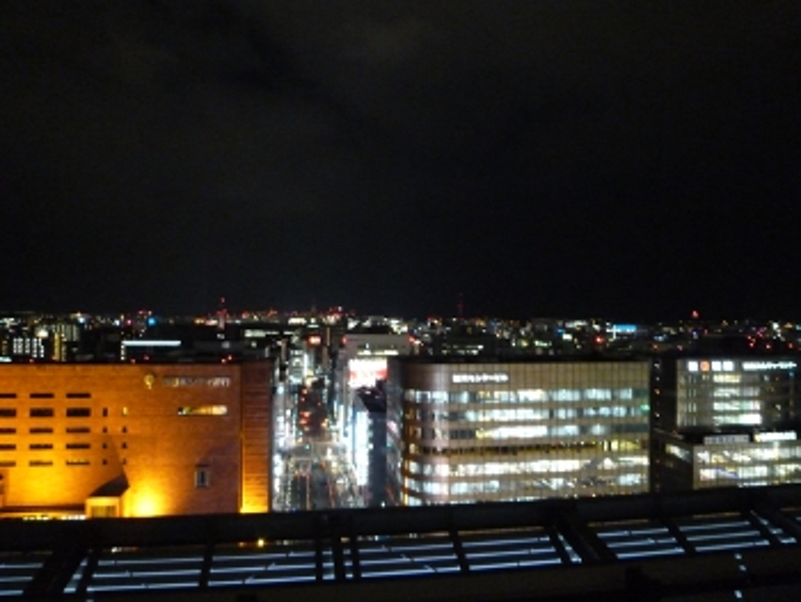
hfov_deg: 69.4
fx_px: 579
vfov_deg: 54.9
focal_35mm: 25
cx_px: 400
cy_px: 301
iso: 800
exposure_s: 1/8
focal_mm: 4.5
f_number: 2.8
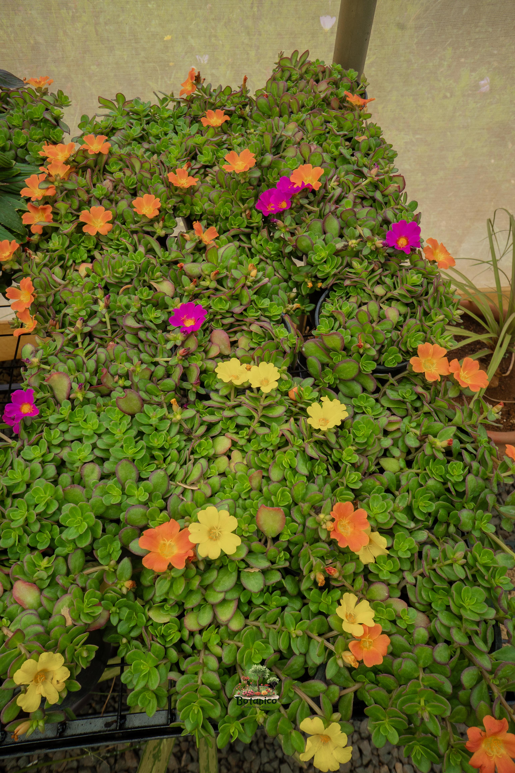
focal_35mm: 24
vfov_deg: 73.7
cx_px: 258
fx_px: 515
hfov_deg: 53.1
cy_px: 386
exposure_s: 1/200
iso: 640
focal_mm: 16
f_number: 9
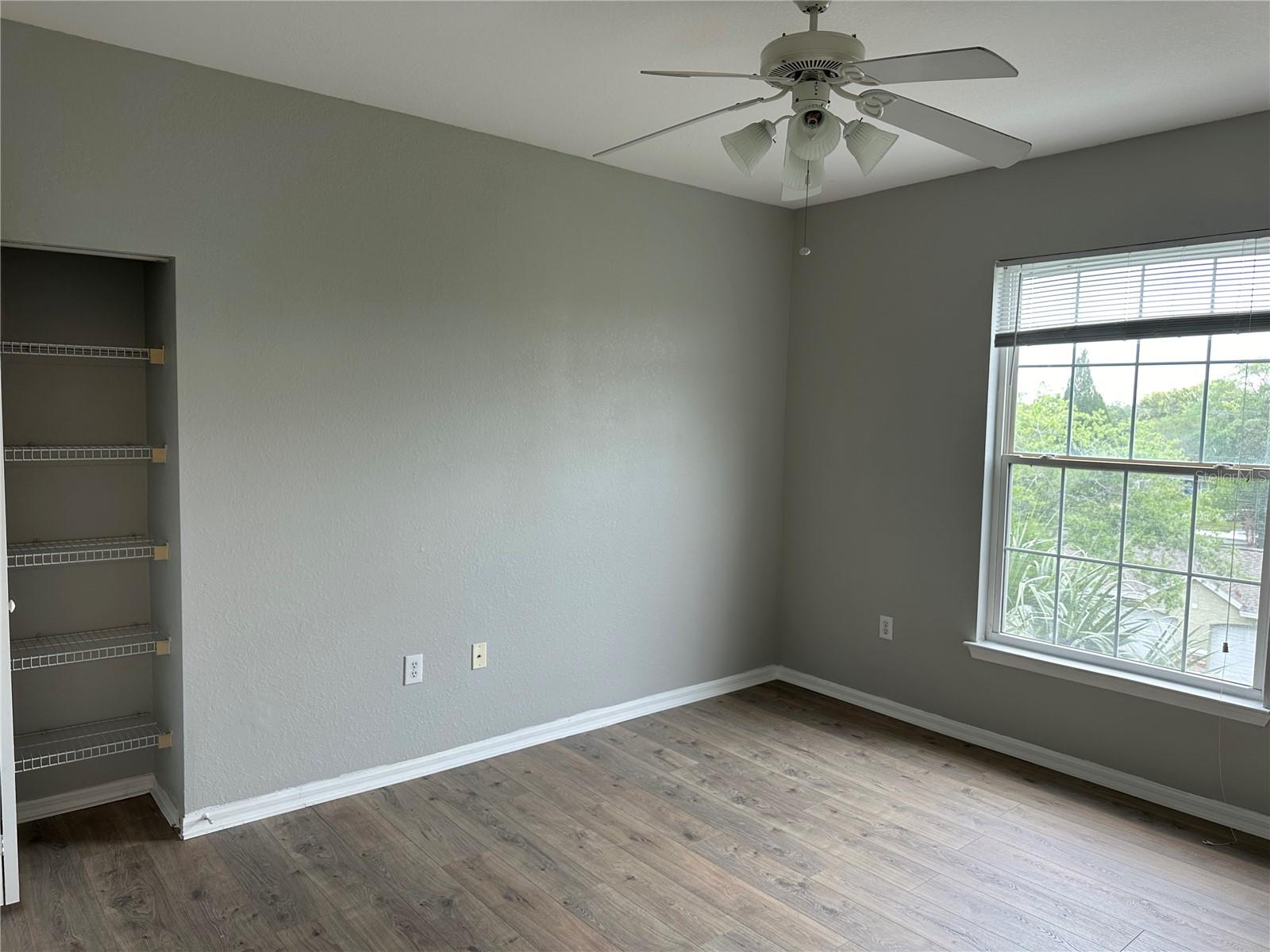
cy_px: 476
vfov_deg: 56.8
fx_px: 881
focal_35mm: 24
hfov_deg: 71.6
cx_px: 635
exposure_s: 1/190
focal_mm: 6.86
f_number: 1.78
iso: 80
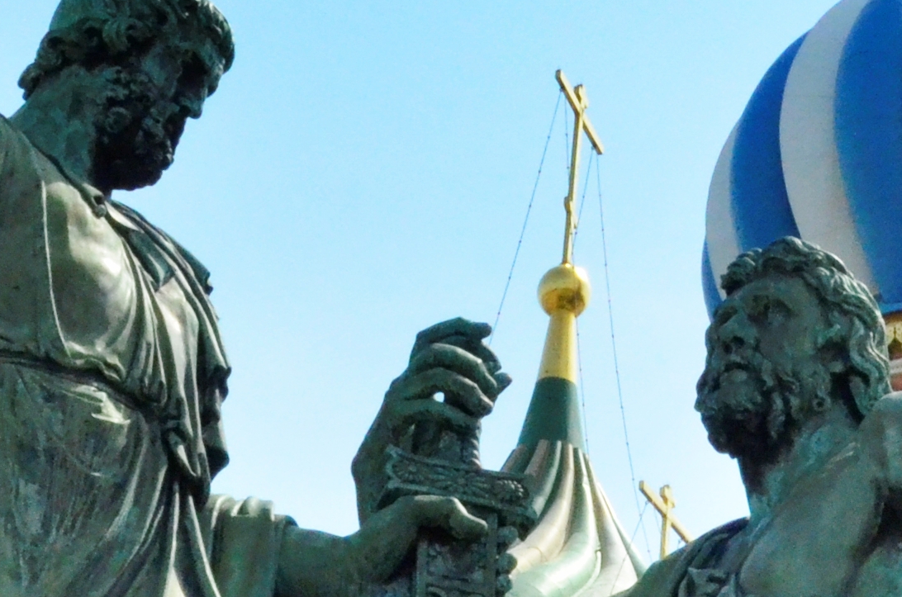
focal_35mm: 176
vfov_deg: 7.8
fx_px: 4400
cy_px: 354
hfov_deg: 11.6
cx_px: 911
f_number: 18
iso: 2500
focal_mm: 26
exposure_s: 1/1250
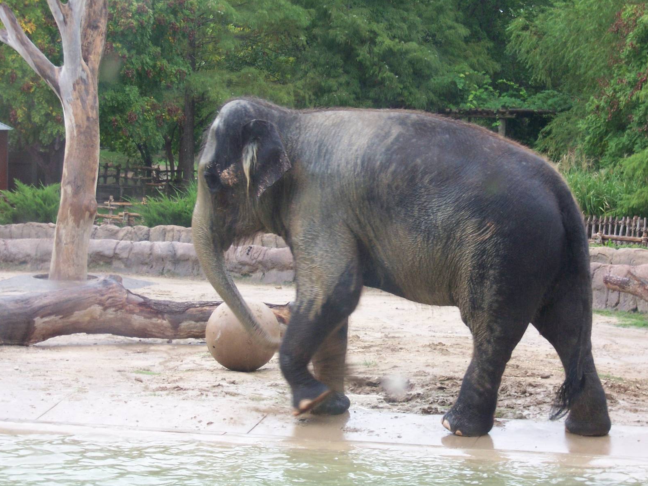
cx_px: 324
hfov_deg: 18.0
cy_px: 244
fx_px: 2041
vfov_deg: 13.6
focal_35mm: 109
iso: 140
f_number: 5.6
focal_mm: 18
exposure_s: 1/60
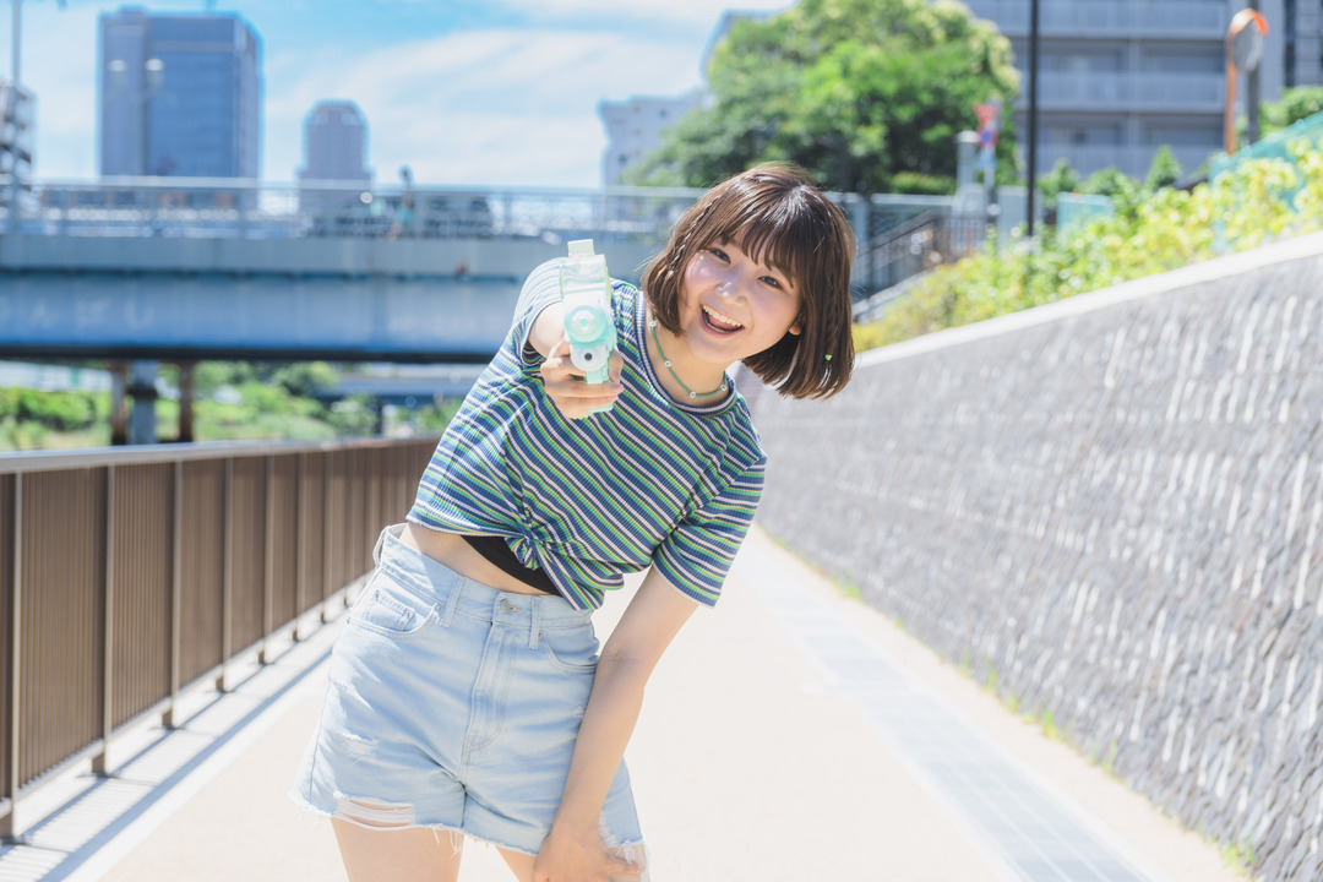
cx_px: 662
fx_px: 3693
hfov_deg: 20.3
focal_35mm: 100
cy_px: 441
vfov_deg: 13.6
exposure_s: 1/125
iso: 100
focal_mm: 67
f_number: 5
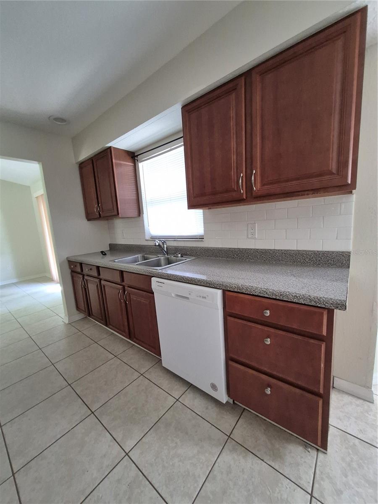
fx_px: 189
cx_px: 189
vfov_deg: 106.2
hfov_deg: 89.9
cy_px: 252
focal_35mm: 13
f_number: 2.2
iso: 1000
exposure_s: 1/60
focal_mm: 1.74
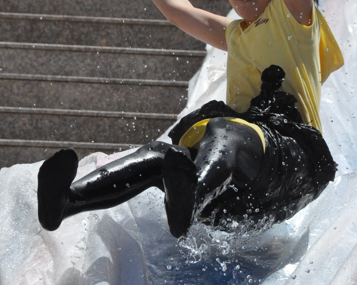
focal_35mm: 424
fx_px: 4480
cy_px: 115
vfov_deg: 3.7
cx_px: 178
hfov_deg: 4.6
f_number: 16
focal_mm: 200
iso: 3200
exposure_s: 1/4000
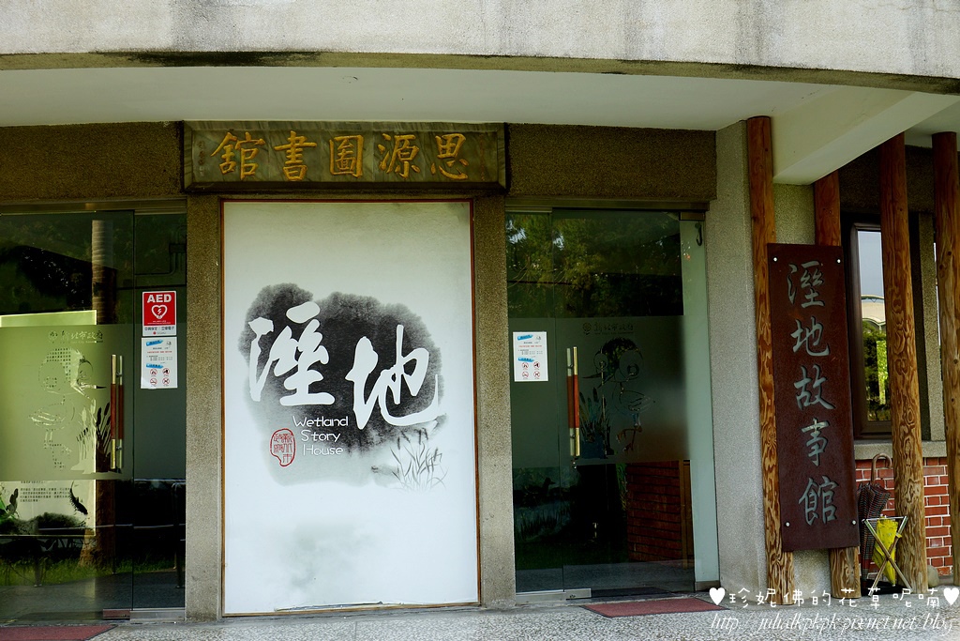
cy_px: 320
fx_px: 1120
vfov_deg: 31.9
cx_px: 480
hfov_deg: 46.4
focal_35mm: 42
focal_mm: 28
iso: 100
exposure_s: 1/60
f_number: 5.6
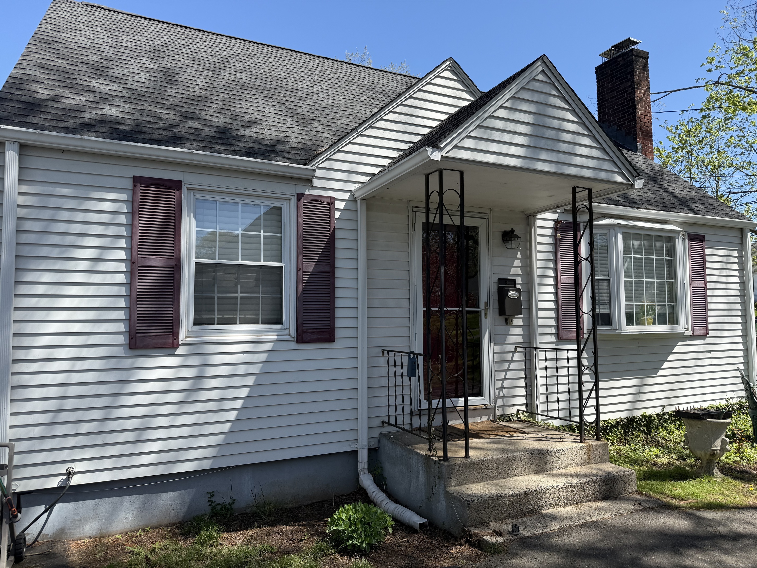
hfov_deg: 71.6
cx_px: 378
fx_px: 525
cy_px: 284
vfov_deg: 56.8
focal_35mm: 24
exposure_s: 1/2000
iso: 80
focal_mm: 6.76
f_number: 1.78
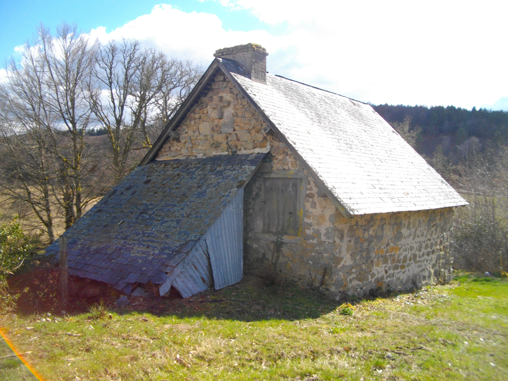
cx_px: 254
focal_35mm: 31
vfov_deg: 45.4
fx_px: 455
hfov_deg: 58.4
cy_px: 190
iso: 100
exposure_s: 1/80
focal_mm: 5.7
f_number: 8.8
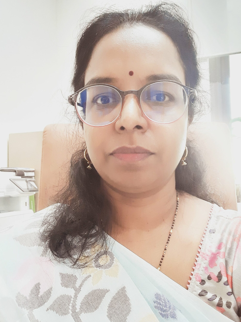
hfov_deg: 42.9
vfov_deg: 55.3
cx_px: 124
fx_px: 306
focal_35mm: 33
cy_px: 162
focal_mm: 2.66
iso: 320
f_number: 2
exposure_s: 1/17
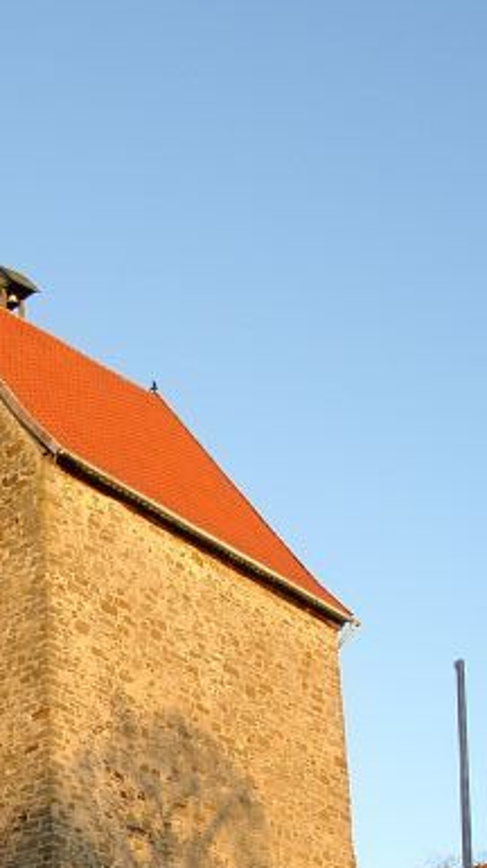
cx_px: -99
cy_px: 841
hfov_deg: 15.1
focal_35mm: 77
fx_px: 1771
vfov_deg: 26.3
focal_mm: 7.13
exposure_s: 1/139
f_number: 4
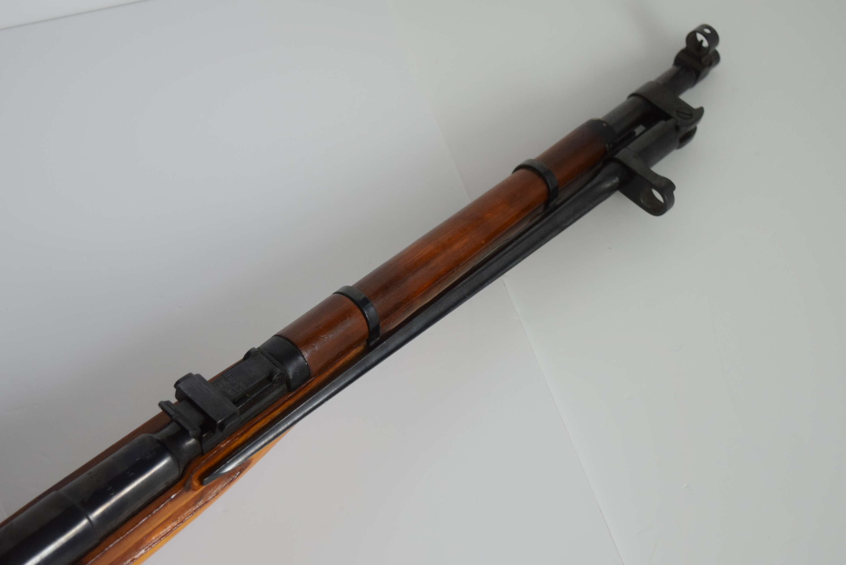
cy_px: 282
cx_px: 423
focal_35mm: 72
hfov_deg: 28.1
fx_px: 1693
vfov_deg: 19.0
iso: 800
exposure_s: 1/125
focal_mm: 48
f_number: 5.3
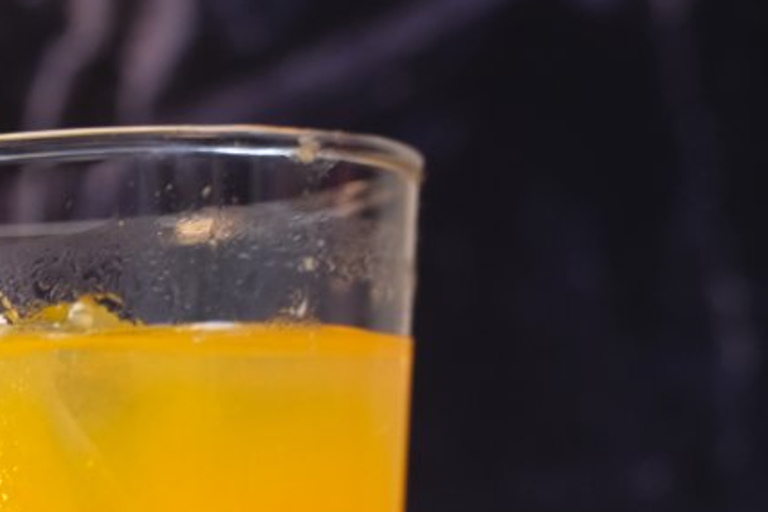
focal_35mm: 199
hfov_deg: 9.8
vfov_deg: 6.8
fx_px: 4245
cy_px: 807
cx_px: -660
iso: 200
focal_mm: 35
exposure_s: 1/180
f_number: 5.6
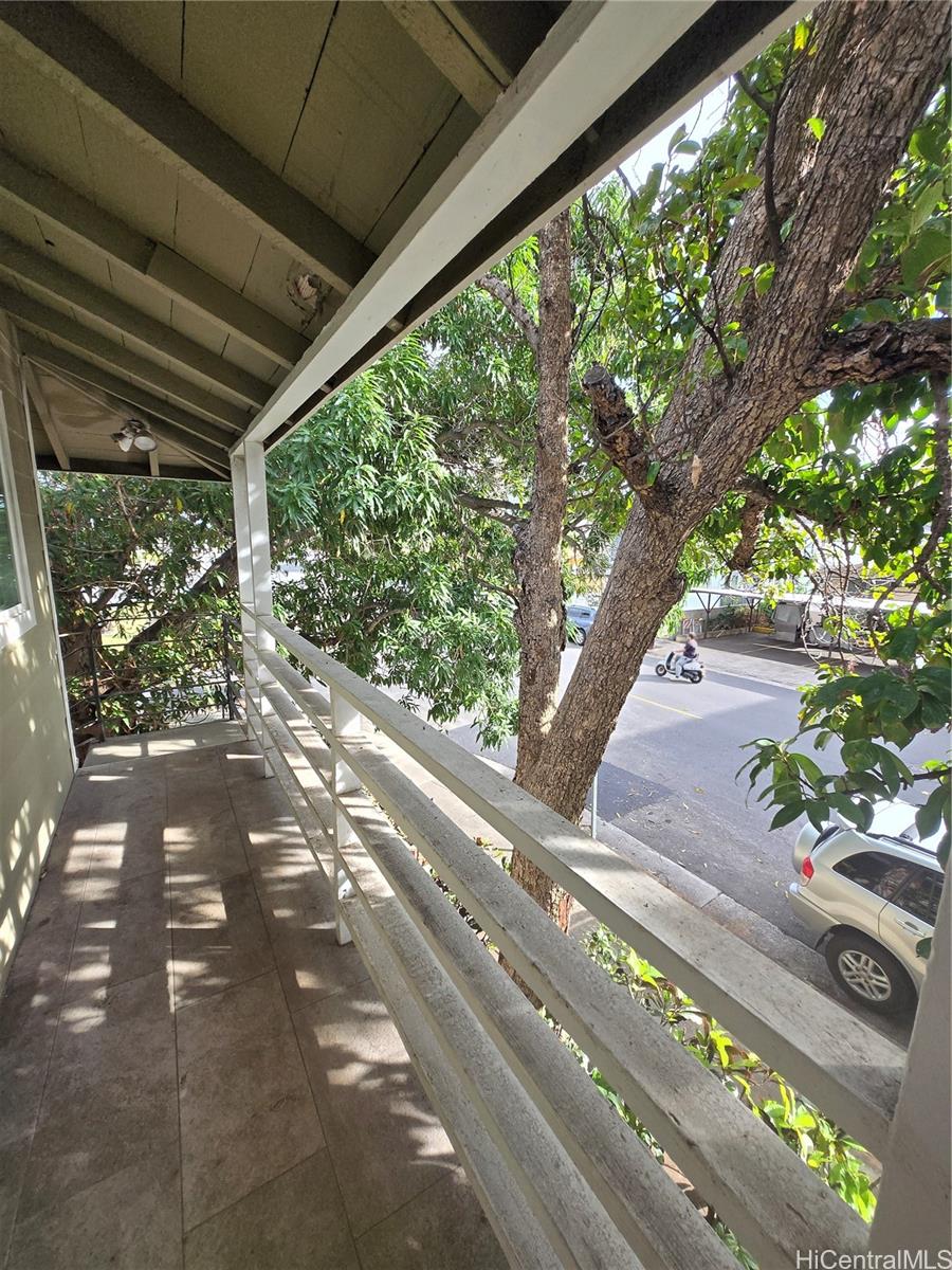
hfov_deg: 89.9
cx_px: 476
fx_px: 477
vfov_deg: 106.2
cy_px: 635
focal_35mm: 13
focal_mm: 1.7
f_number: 2.2
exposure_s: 1/359
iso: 80
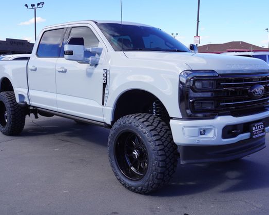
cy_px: 109
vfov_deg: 37.7
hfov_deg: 46.2
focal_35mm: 40
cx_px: 128
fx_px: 315
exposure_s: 1/125
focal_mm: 23
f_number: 8
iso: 100
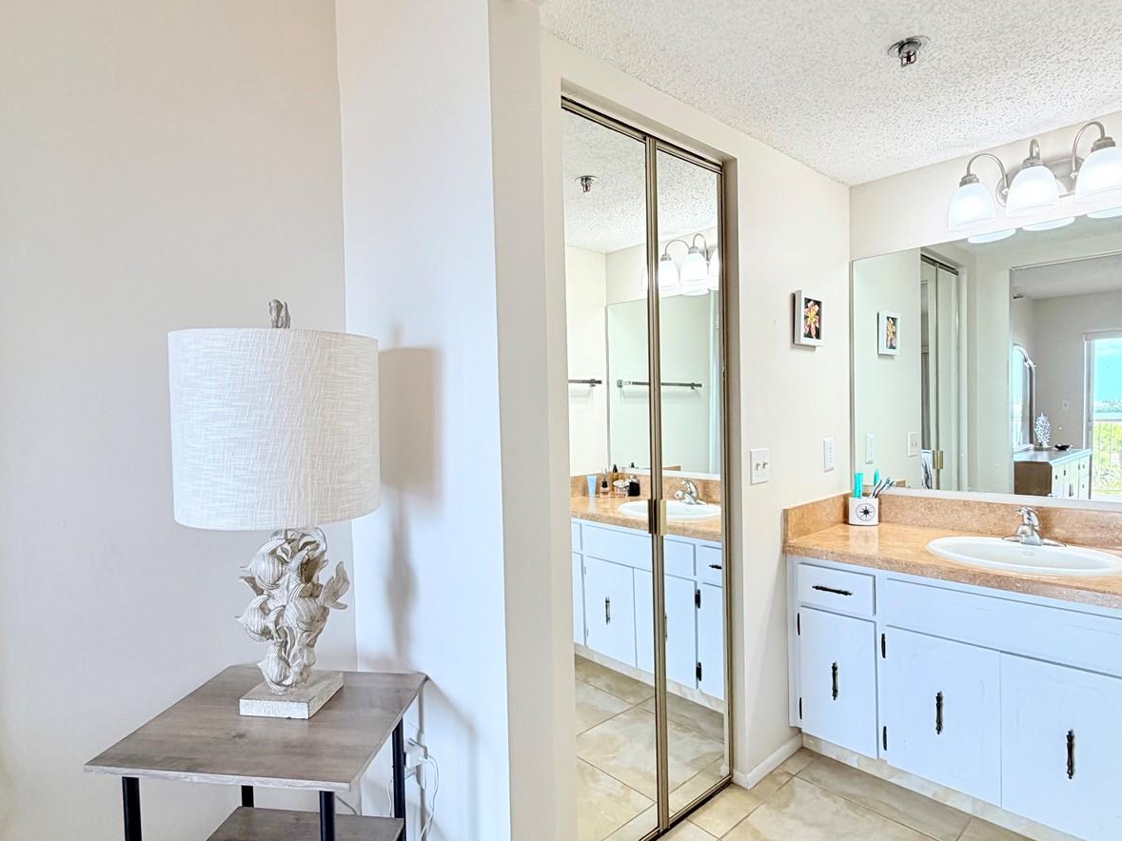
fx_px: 616
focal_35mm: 19
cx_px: 523
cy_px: 431
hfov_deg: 84.6
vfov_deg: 68.7
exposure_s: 1/120
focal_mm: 2.22
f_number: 2.2
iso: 100
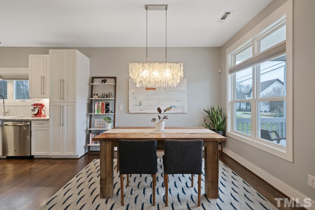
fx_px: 149
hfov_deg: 93.3
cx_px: 158
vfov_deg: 70.4
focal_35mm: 17
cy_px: 105
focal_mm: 17
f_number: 11
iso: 200
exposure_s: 1/1.25
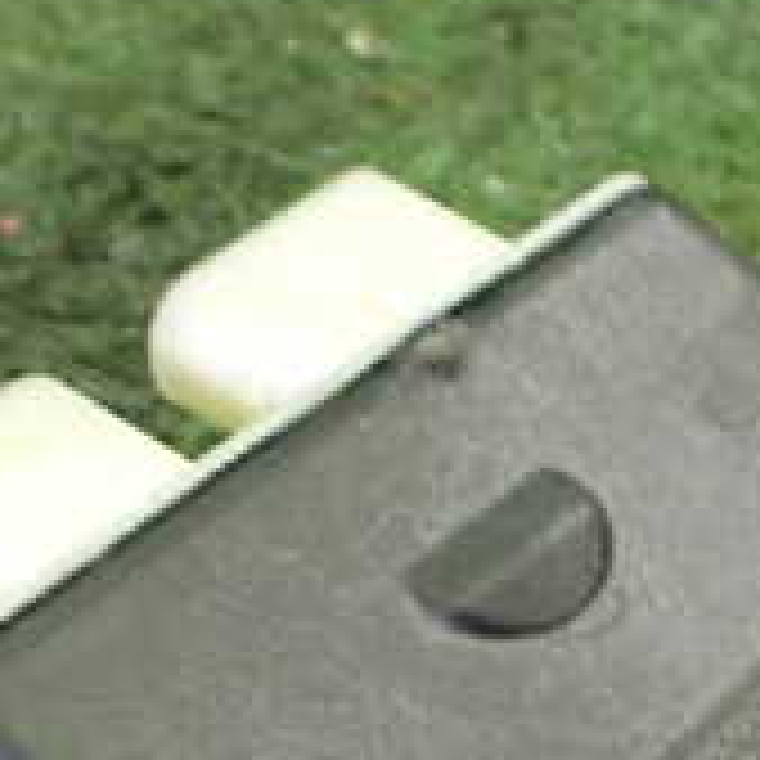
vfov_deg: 18.1
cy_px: 729
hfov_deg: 18.3
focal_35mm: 94
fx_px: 2335
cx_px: 630
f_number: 2.3
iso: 800
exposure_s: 1/30
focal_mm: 5.4
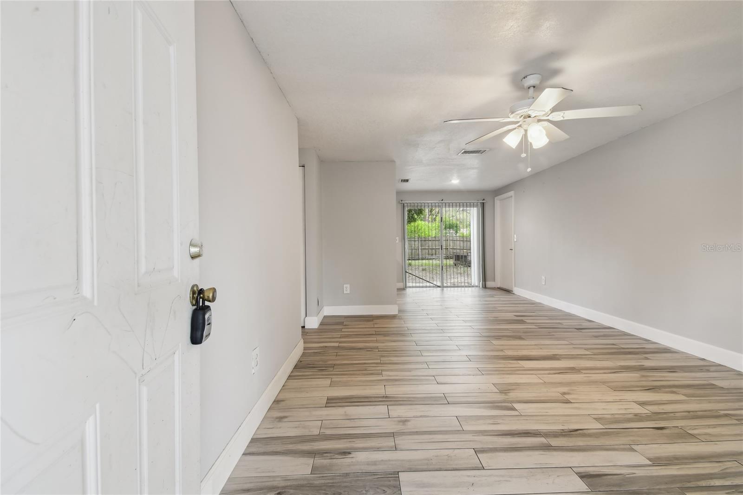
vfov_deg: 77.3
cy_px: 248
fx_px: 309
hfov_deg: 100.4
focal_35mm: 15
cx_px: 372
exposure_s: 1/3.33
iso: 100
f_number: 7.1
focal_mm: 10
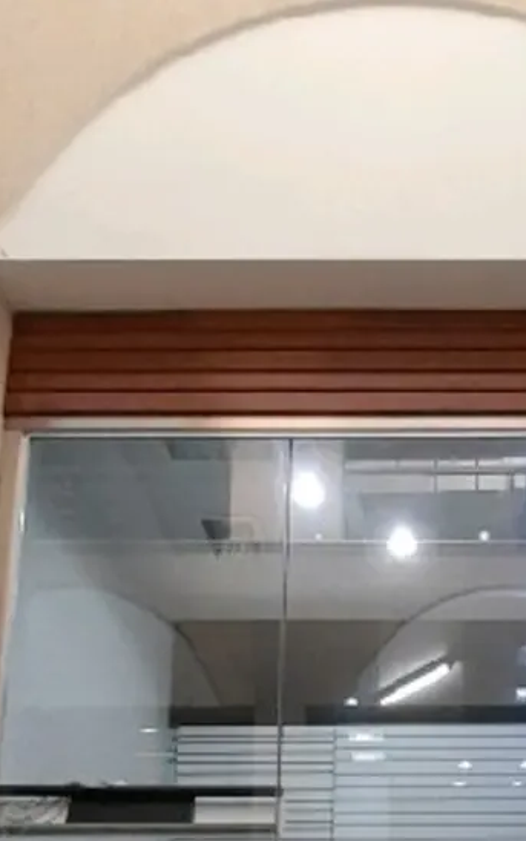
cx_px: 437
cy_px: 882
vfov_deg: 49.4
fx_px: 664
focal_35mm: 29
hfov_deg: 41.0
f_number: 2.2
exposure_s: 1/40
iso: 80
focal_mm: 1.13
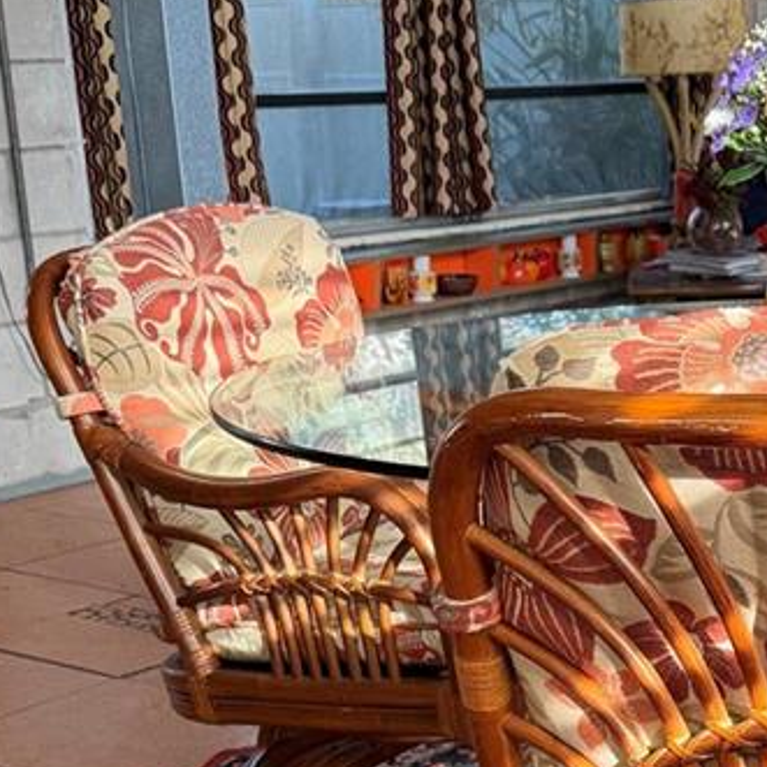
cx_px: 755
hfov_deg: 21.7
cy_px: 707
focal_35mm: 77
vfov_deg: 21.9
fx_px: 1930
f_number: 1.78
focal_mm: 6.76
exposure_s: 1/60
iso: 320
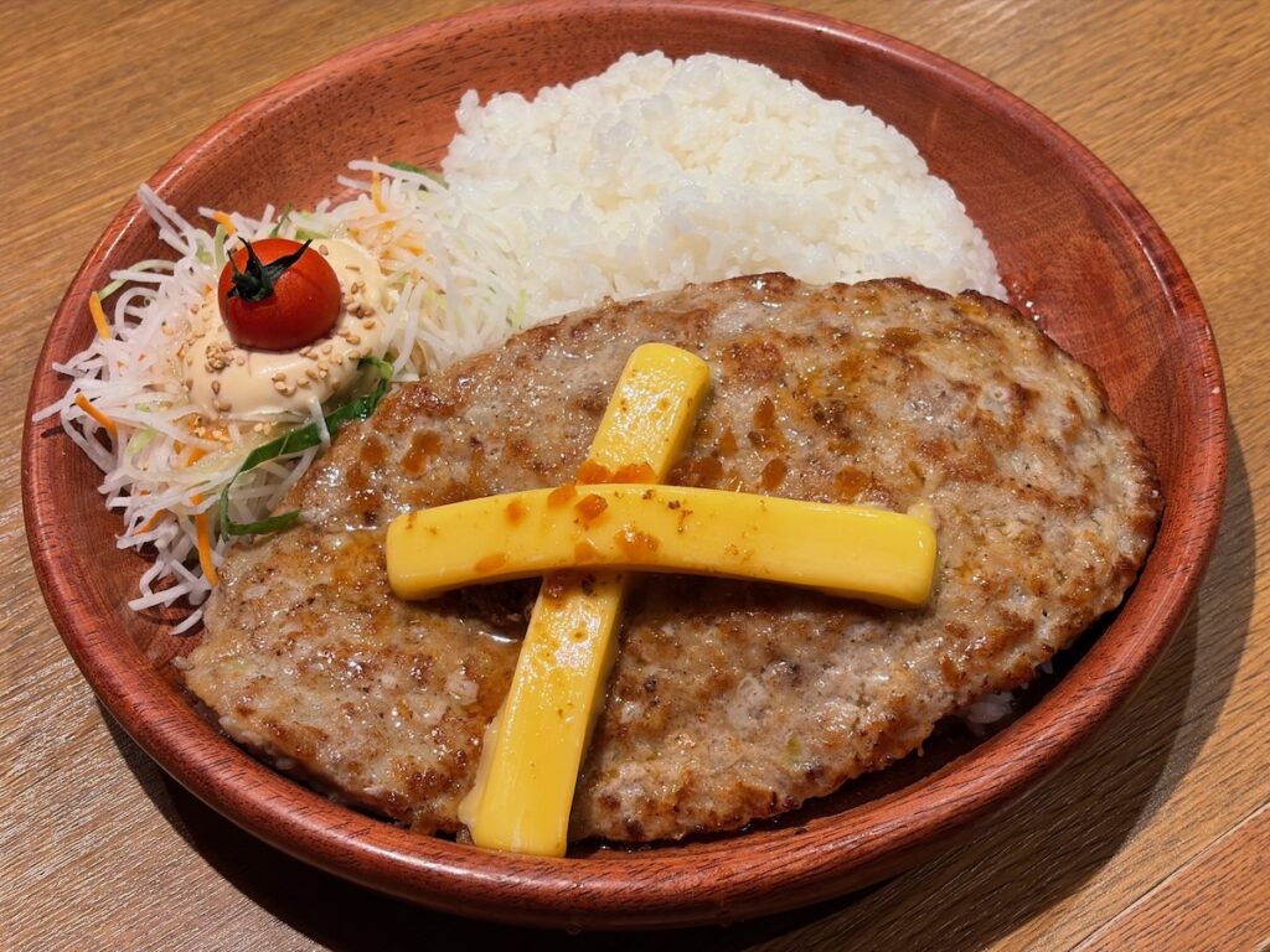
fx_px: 1908
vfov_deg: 28.0
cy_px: 476
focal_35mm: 52
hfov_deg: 36.8
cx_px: 635
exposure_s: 1/50
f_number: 1.6
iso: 80
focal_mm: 5.96
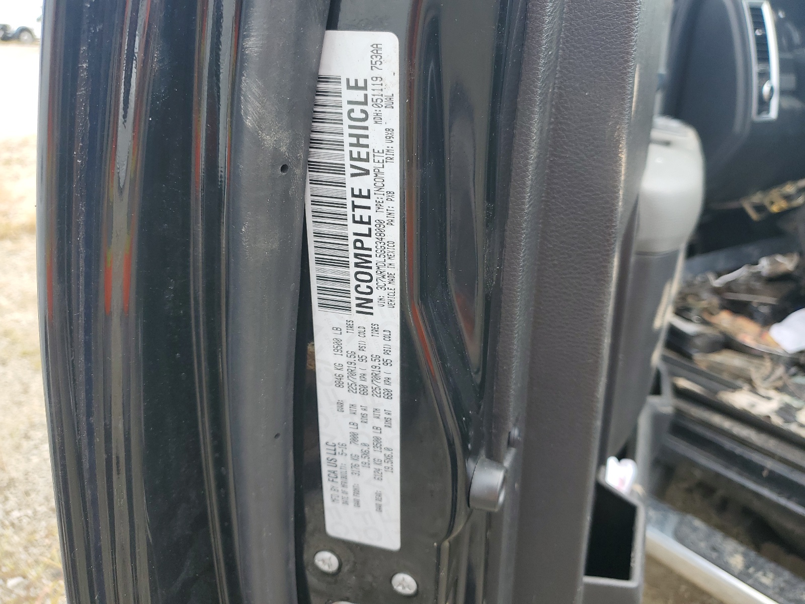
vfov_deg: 53.1
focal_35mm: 26
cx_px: 402
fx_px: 605
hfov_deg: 67.3
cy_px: 302
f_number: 1.5
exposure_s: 1/556
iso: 50
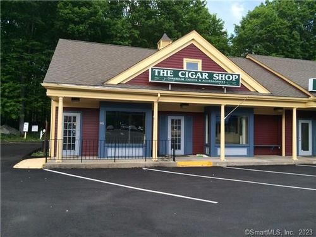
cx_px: 158
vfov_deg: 46.8
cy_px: 118
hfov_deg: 60.0
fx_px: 274
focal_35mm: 30
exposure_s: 1/376
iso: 32
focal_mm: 4.12
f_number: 2.2
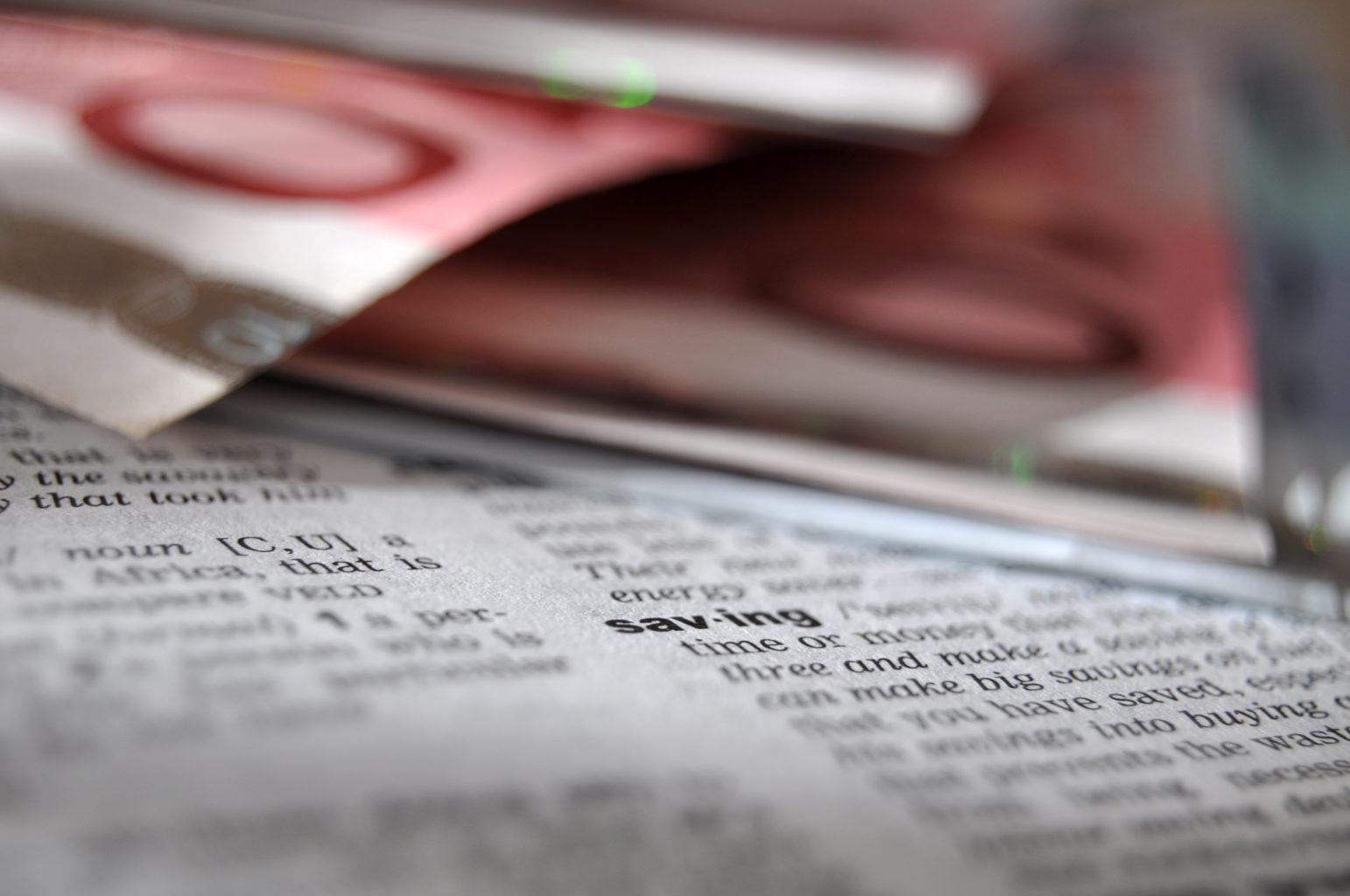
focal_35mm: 82
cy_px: 448
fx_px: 3090
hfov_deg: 24.6
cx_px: 675
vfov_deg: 16.5
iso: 200
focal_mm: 55
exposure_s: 1/40
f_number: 5.6
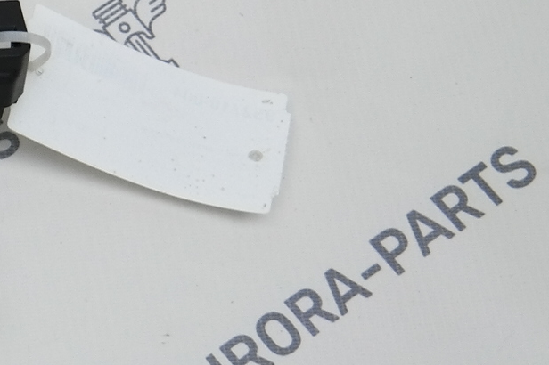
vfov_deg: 7.9
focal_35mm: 174
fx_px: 2652
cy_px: 103
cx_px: -700
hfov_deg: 10.4
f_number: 4
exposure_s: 1/100
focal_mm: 24
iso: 200
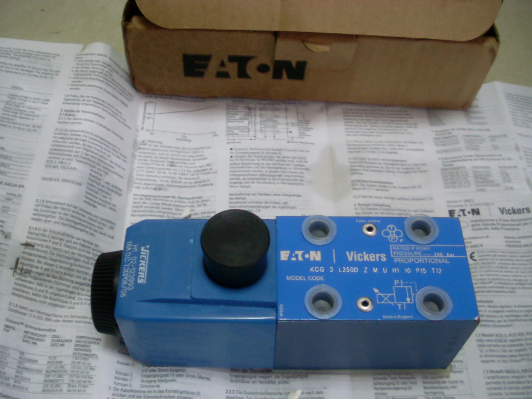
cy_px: 209
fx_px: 615
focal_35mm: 40
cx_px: 271
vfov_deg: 36.0
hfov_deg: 46.8
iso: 200
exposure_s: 1/15
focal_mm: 6.3
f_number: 3
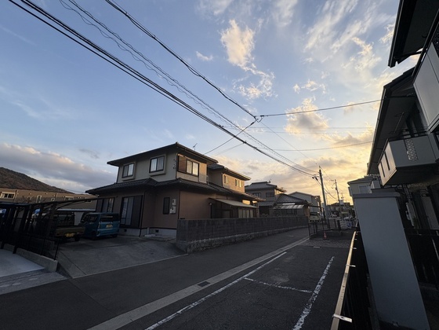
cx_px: 220
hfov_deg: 102.1
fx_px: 178
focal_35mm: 14
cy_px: 165
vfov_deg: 85.7
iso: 40
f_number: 2.2
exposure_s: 1/868
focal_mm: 2.22
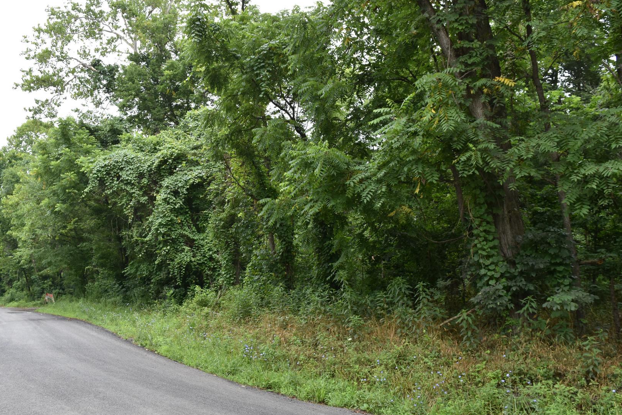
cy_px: 202
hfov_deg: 55.7
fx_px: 587
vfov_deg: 38.9
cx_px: 285
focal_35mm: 34
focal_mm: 18
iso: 250
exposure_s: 1/250
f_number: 5.6
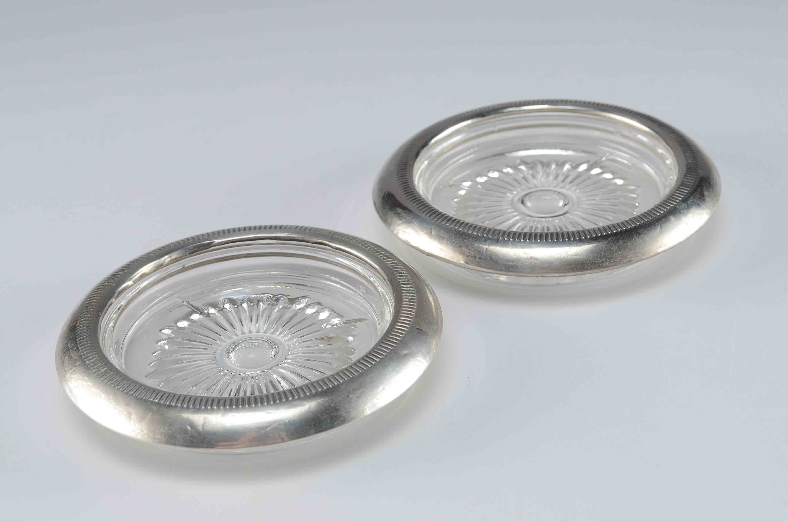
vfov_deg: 16.5
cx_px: 394
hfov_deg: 24.7
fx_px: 1802
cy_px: 261
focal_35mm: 82
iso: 100
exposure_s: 1/80
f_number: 13
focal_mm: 55
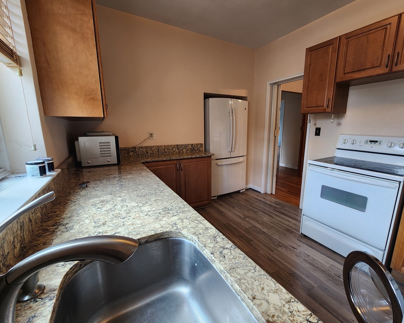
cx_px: 210
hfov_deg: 100.7
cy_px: 162
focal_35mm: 14
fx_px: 167
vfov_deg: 88.0
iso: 100
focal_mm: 2.2
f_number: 2.2
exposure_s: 1/60
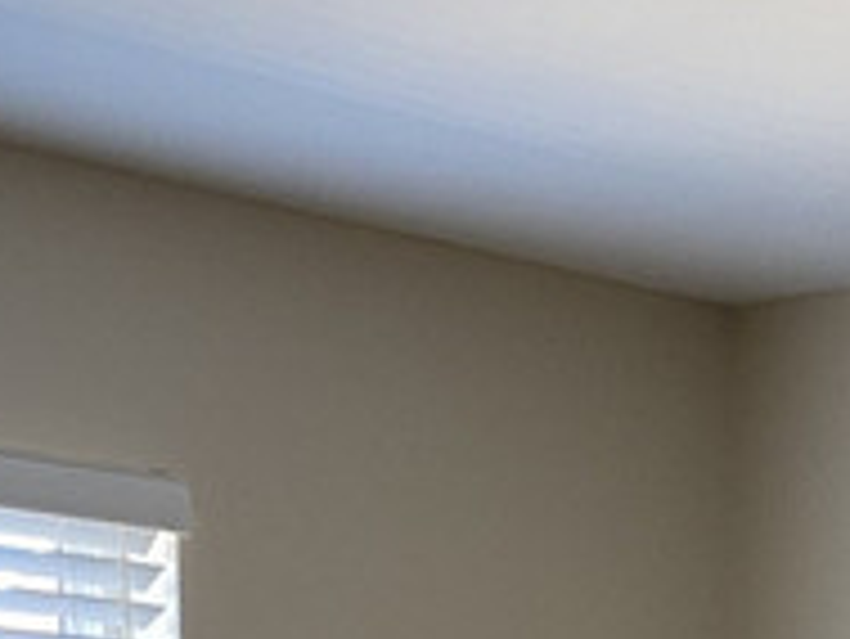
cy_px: 1670
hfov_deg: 13.5
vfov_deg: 9.2
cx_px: 1084
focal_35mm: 141
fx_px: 3464
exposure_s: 1/80
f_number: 1.8
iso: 125
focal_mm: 4.25
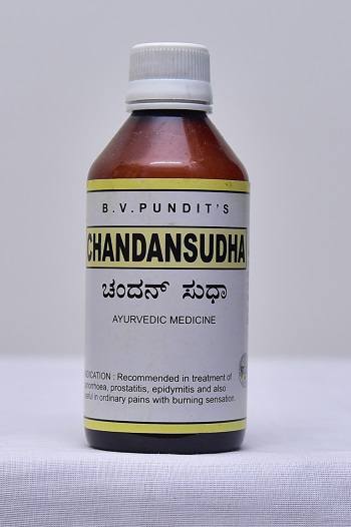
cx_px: 176
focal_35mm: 58
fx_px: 849
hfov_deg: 23.4
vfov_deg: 34.5
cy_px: 264
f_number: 4.5
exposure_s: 1/160
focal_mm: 58
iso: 1250
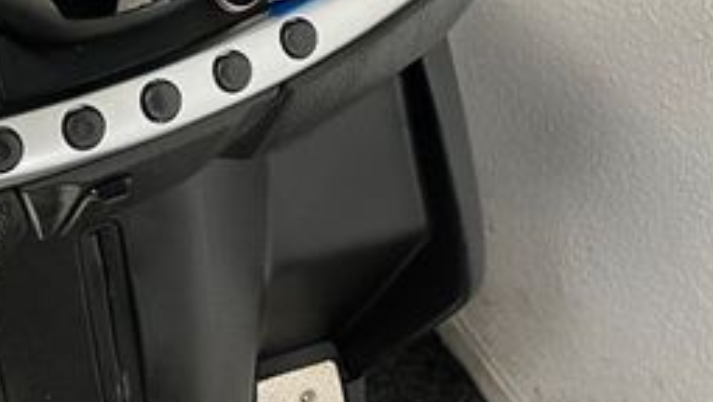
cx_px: 162
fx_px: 1344
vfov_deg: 16.6
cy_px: -25
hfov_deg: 29.2
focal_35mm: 71
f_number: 1.6
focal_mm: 5.1
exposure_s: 1/50
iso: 200
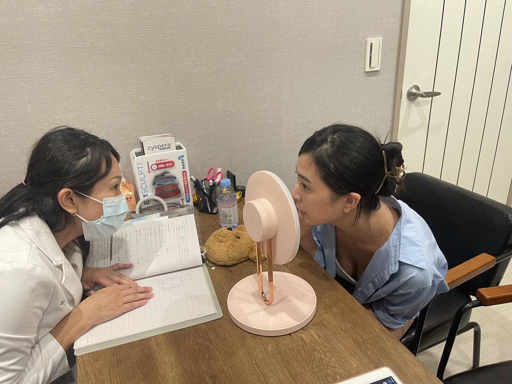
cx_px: 256
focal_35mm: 26
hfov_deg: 67.3
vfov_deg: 53.1
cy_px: 192
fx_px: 385
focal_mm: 5.1
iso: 160
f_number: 1.6
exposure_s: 1/60
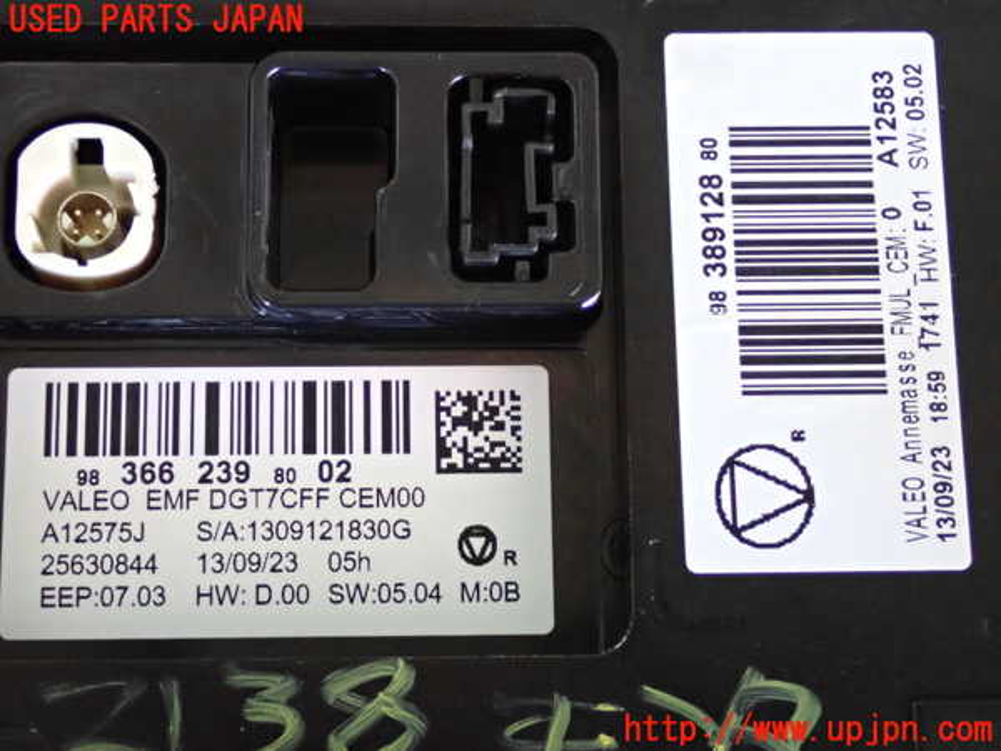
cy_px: 376
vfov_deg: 20.7
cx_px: 500
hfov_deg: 27.4
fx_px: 2053
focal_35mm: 71
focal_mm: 12.73
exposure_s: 1/100
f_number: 3.9
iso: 2500
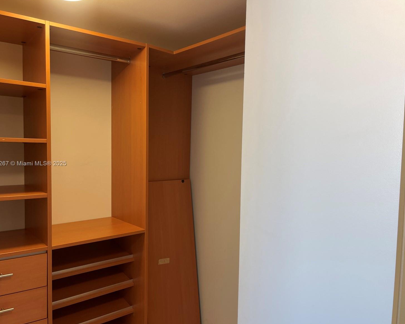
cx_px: 201
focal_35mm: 28
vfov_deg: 51.5
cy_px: 164
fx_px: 336
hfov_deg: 62.2
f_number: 1.6
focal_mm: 5.1
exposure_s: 1/120
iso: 64
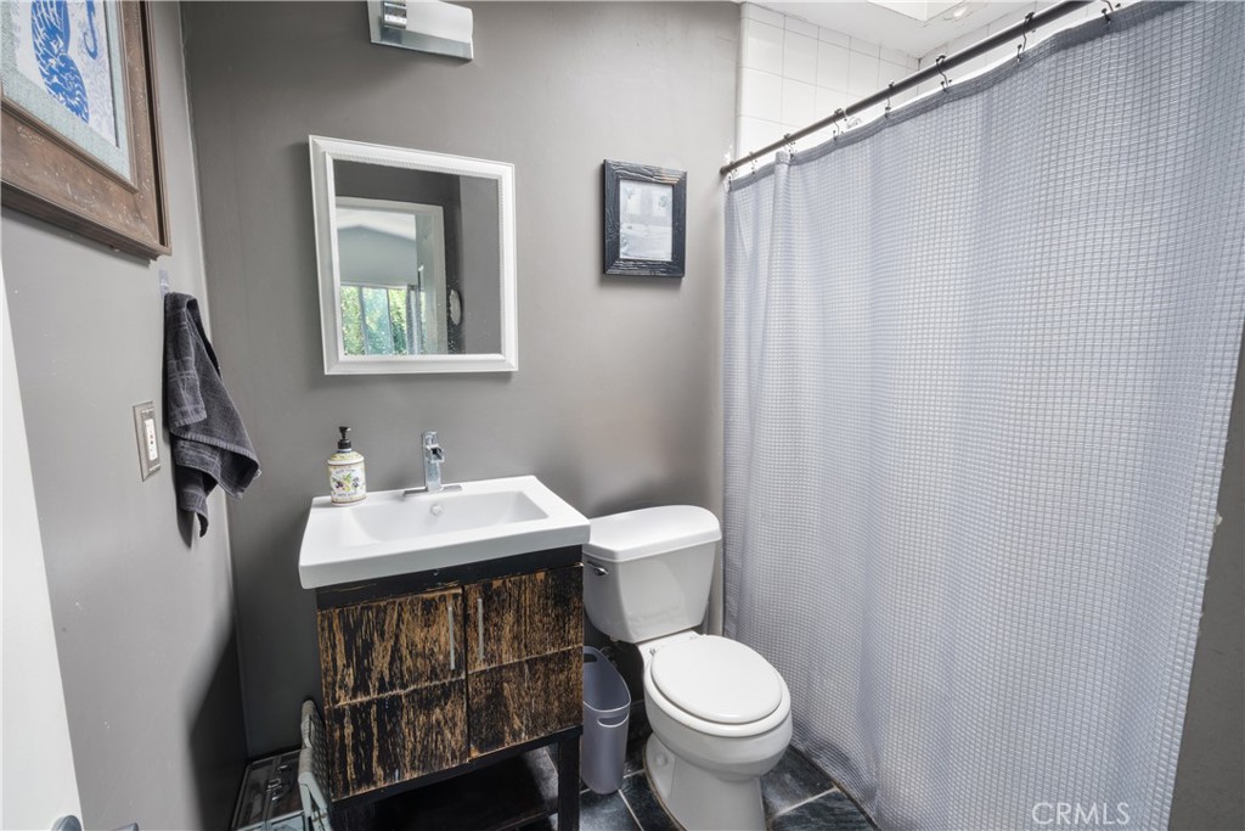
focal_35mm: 16
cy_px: 416
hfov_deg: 96.7
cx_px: 622
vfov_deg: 73.8
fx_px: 553
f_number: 22
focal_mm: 16
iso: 40
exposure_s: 30
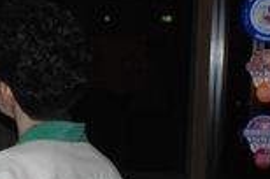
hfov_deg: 7.2
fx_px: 2104
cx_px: -131
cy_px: 154
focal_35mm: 281
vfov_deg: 4.9
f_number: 4
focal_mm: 45
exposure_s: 1/250
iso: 400
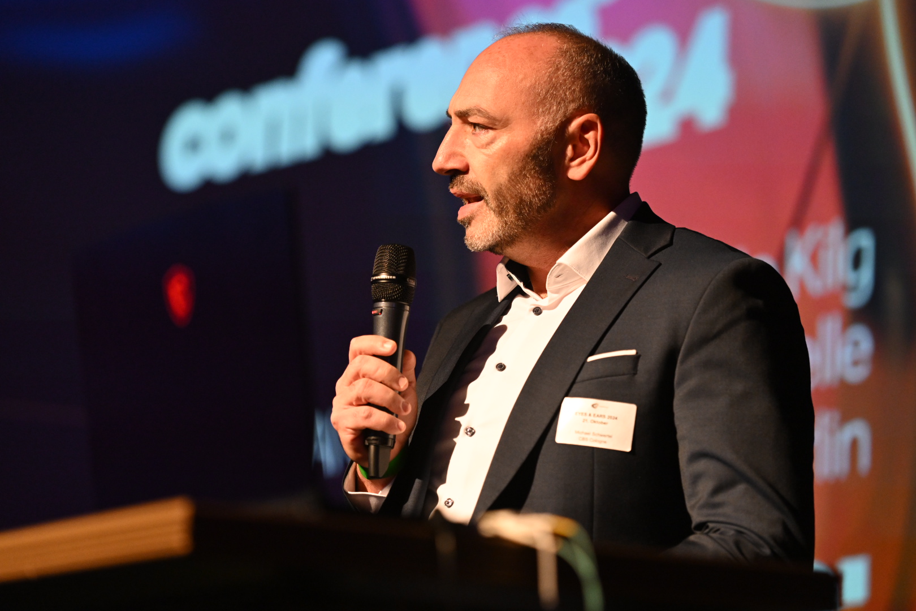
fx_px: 3435
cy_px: 306
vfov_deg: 10.2
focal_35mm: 135
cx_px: 458
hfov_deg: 15.2
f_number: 2.8
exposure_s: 1/200
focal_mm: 135
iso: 4500
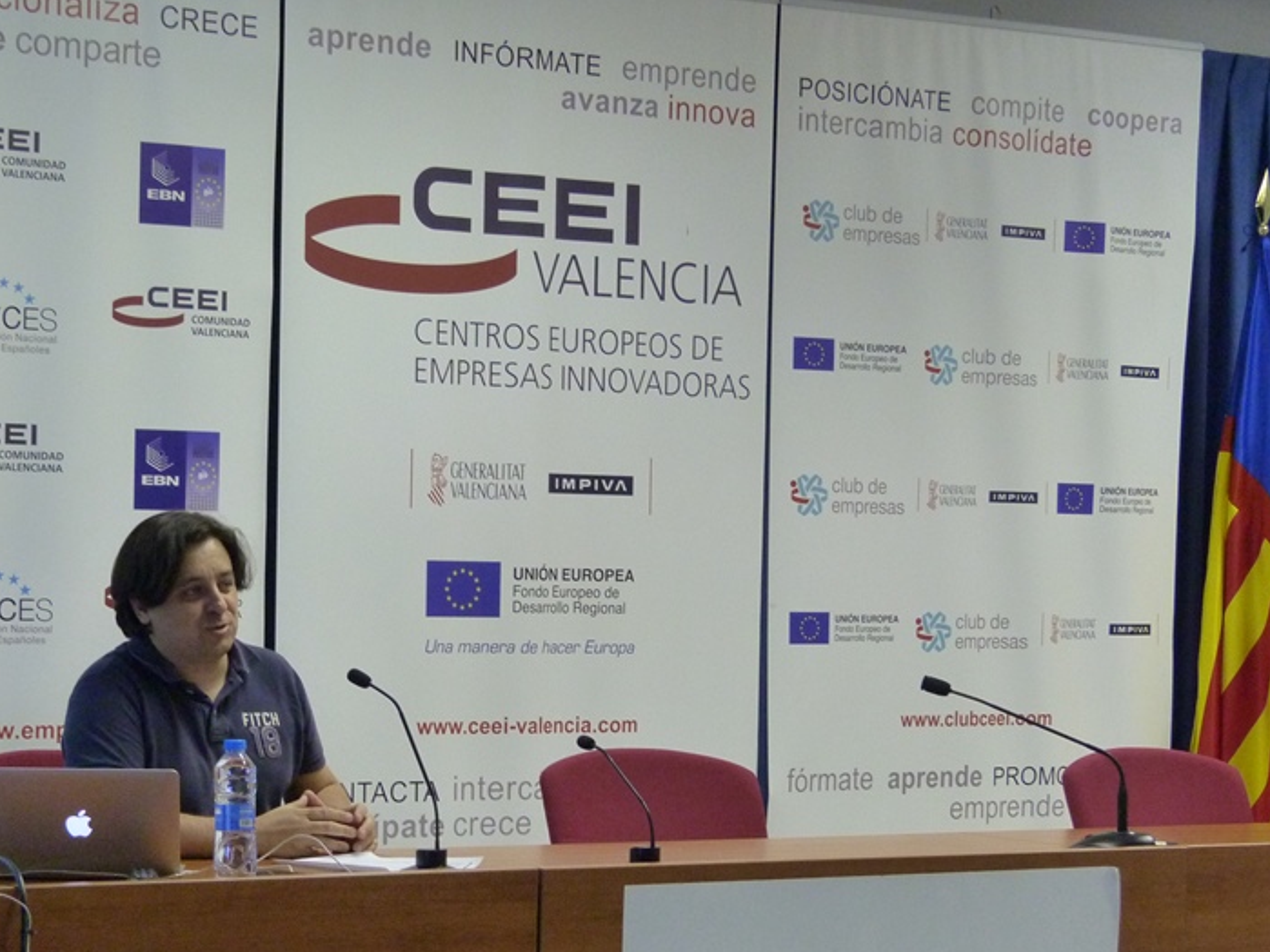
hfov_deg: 23.0
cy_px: 667
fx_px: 3118
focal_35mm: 85
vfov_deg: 17.3
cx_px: 520
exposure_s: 1/20
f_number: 3.2
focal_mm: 10.5
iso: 400
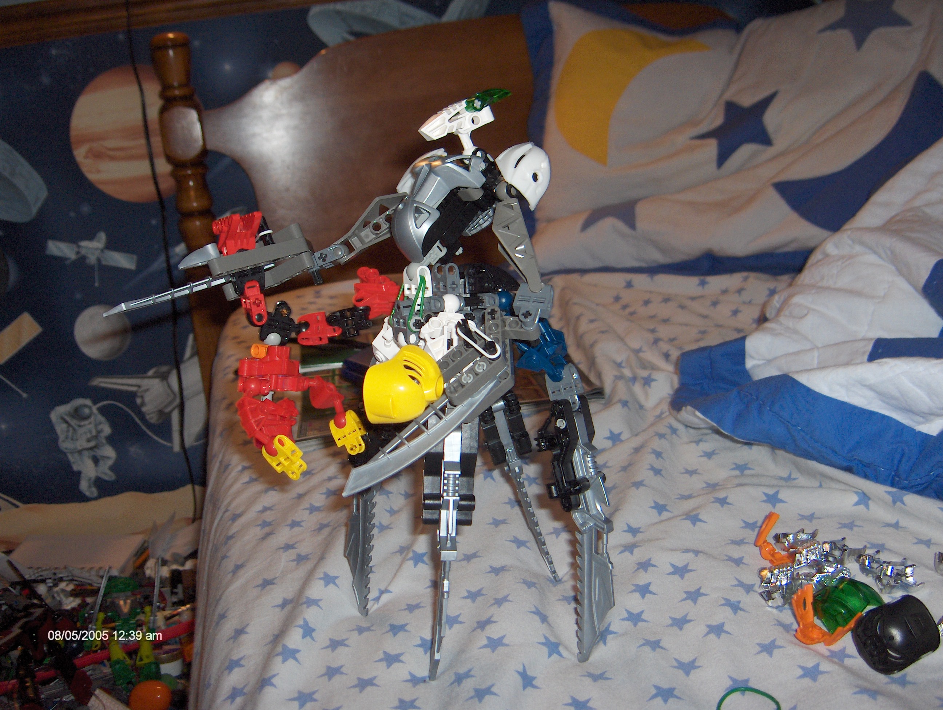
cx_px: 472
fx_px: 1064
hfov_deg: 47.8
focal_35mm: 39
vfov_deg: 36.9
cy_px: 355
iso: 100
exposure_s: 1/60
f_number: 2.8
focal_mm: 8
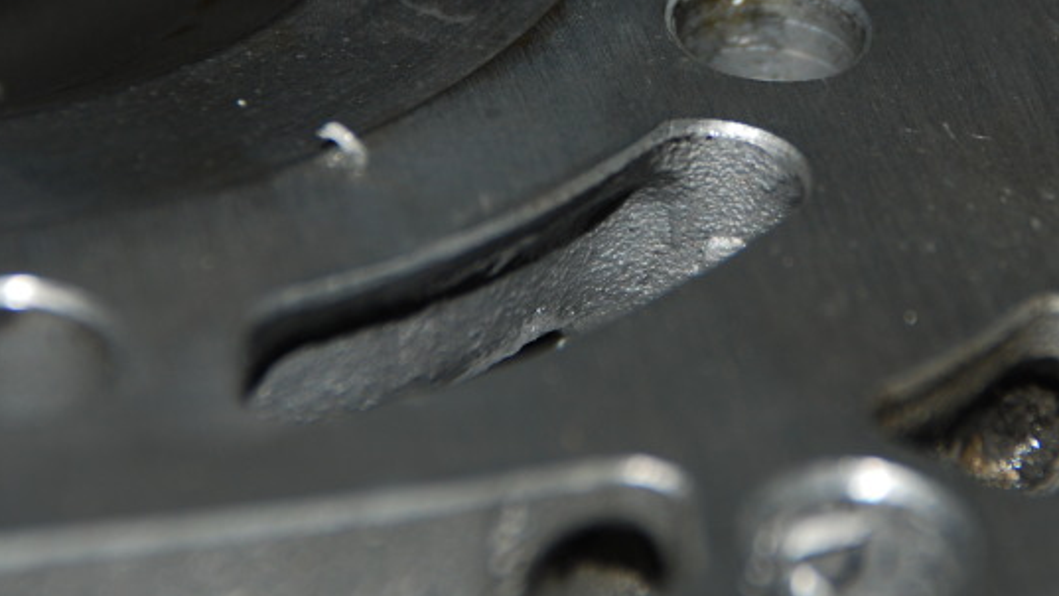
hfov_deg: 5.3
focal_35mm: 405
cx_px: 744
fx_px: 11372
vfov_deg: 3.0
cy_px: -3
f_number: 5.6
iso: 100
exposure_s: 1/125
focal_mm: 135
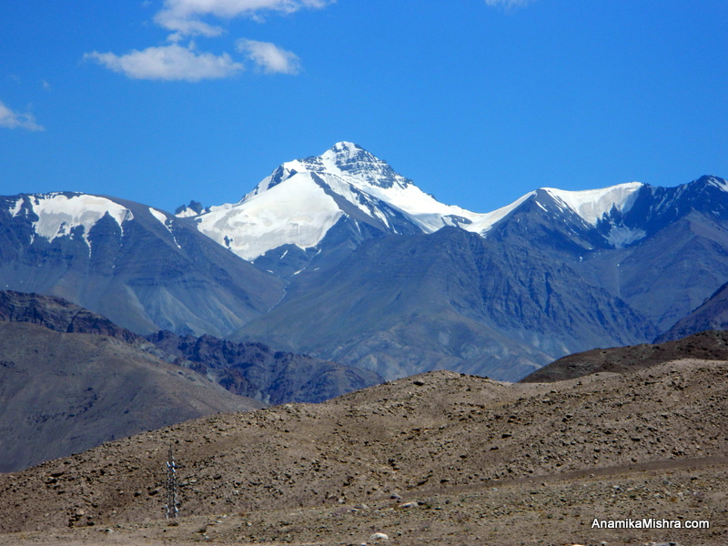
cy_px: 273
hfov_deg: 11.2
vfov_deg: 8.4
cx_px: 364
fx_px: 3722
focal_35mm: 177
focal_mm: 31.8
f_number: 5.1
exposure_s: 1/800
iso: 80
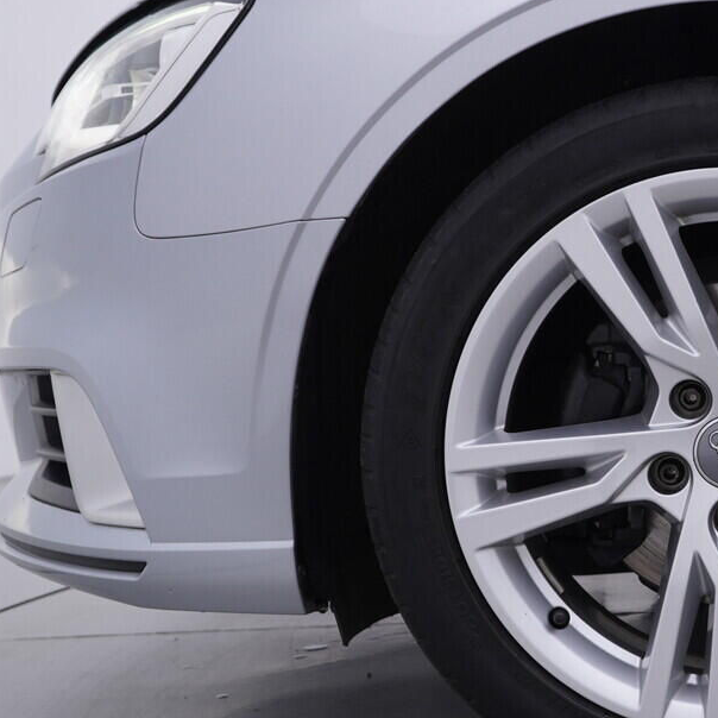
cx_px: 793
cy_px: 376
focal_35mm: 73
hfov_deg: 22.3
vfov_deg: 23.7
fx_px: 1713
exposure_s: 1/80
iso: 125
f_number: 4
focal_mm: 24
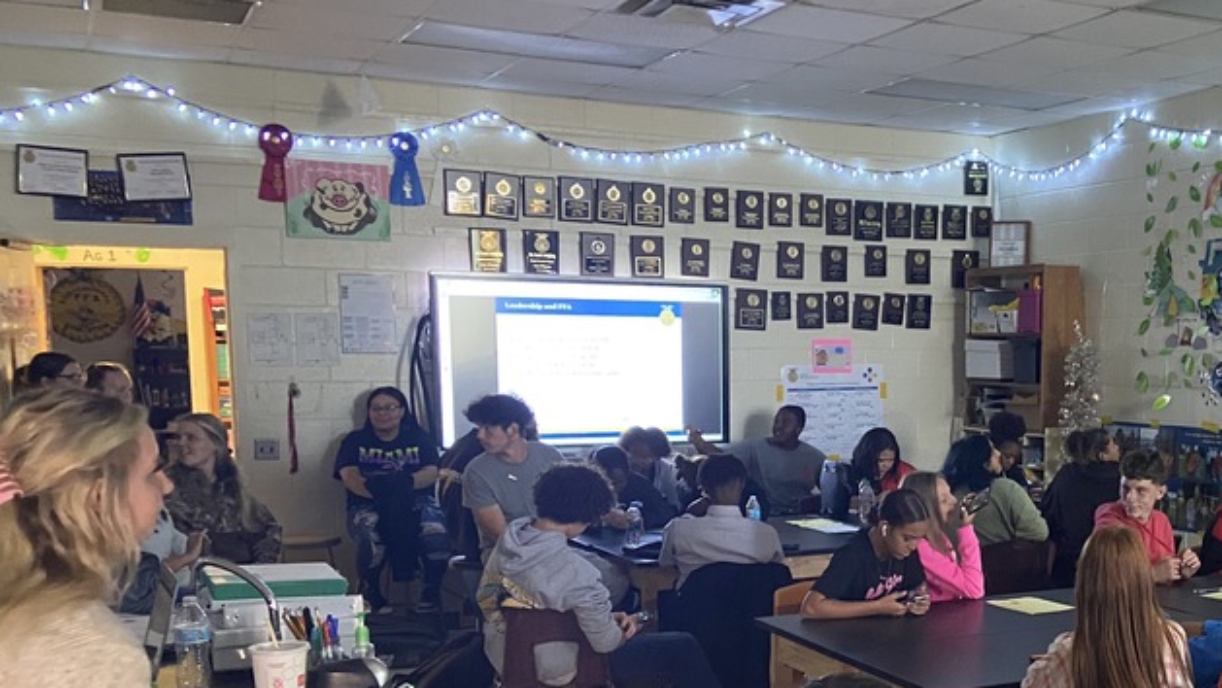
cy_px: 531
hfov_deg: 43.8
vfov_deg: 26.1
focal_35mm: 45
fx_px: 1458
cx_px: 934
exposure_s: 1/30
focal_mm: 4.25
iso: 640
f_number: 1.8
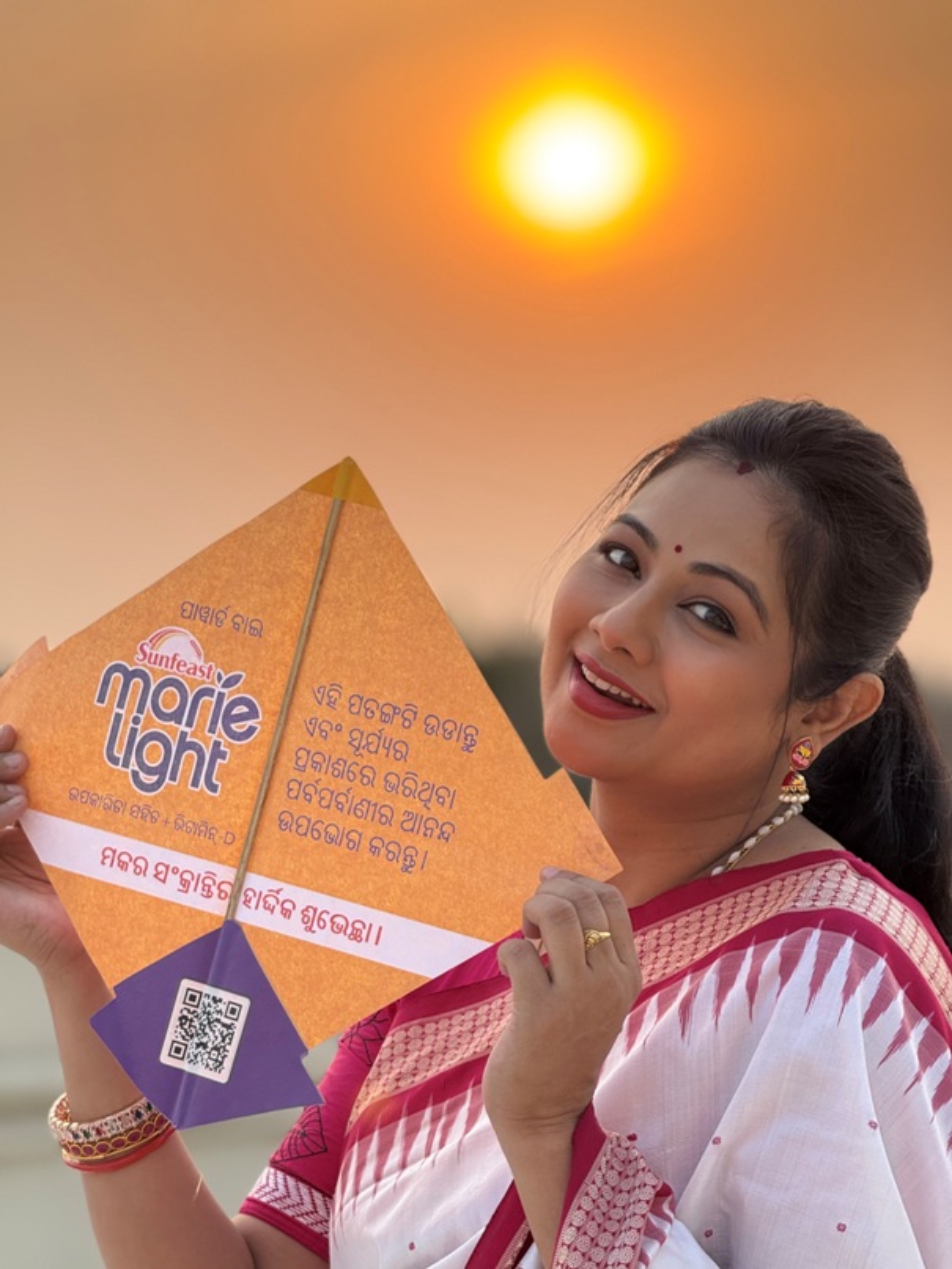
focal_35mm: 120
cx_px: 476
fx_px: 4398
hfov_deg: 12.4
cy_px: 634
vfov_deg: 16.4
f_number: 2.8
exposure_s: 1/182
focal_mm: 15.7
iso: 50
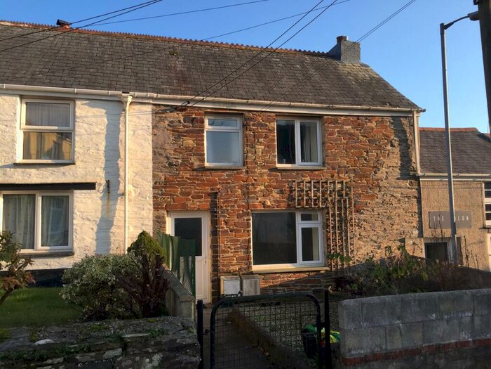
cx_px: 246
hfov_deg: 61.7
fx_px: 411
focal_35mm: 29
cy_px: 184
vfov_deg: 48.2
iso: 32
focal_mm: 4.15
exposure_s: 1/542
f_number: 2.2
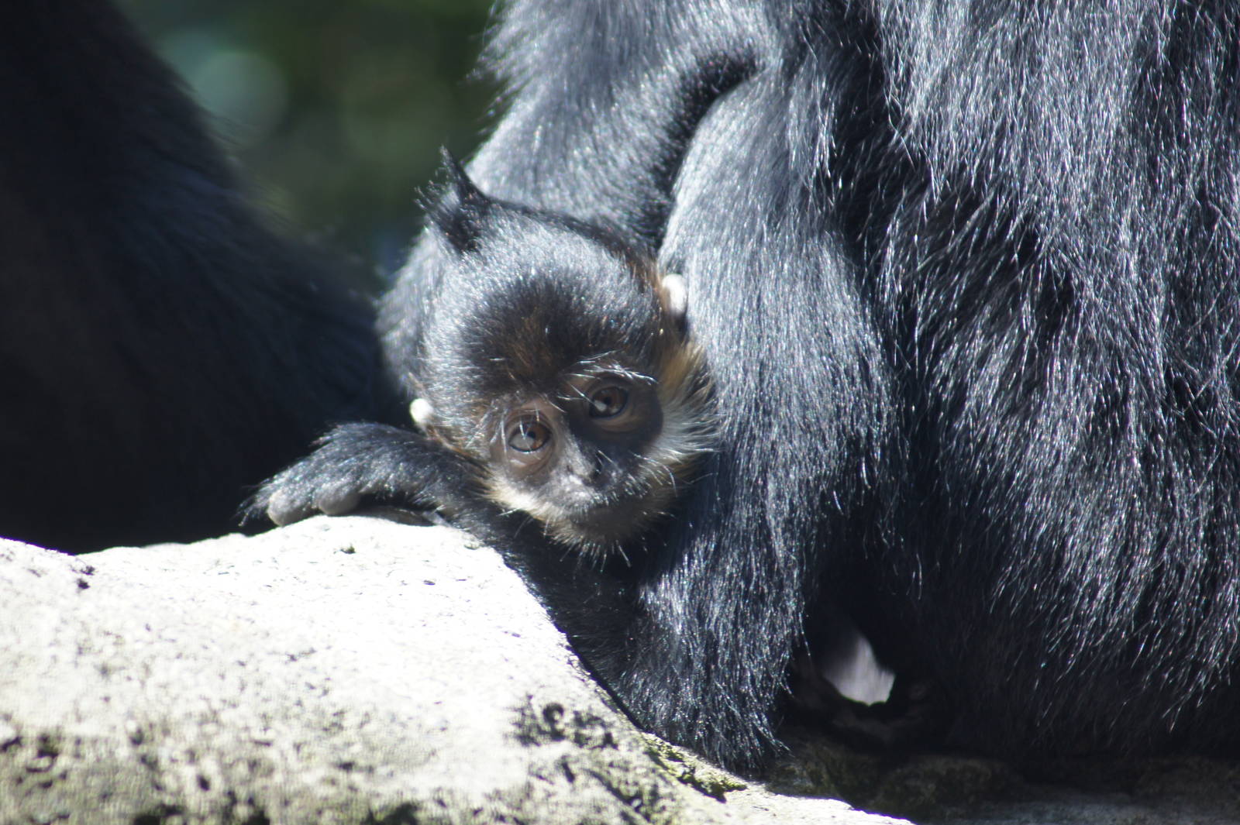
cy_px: 412
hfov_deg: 4.6
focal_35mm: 450
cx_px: 620
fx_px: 15491
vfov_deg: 3.1
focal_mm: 300
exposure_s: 1/60
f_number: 5.6
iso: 200
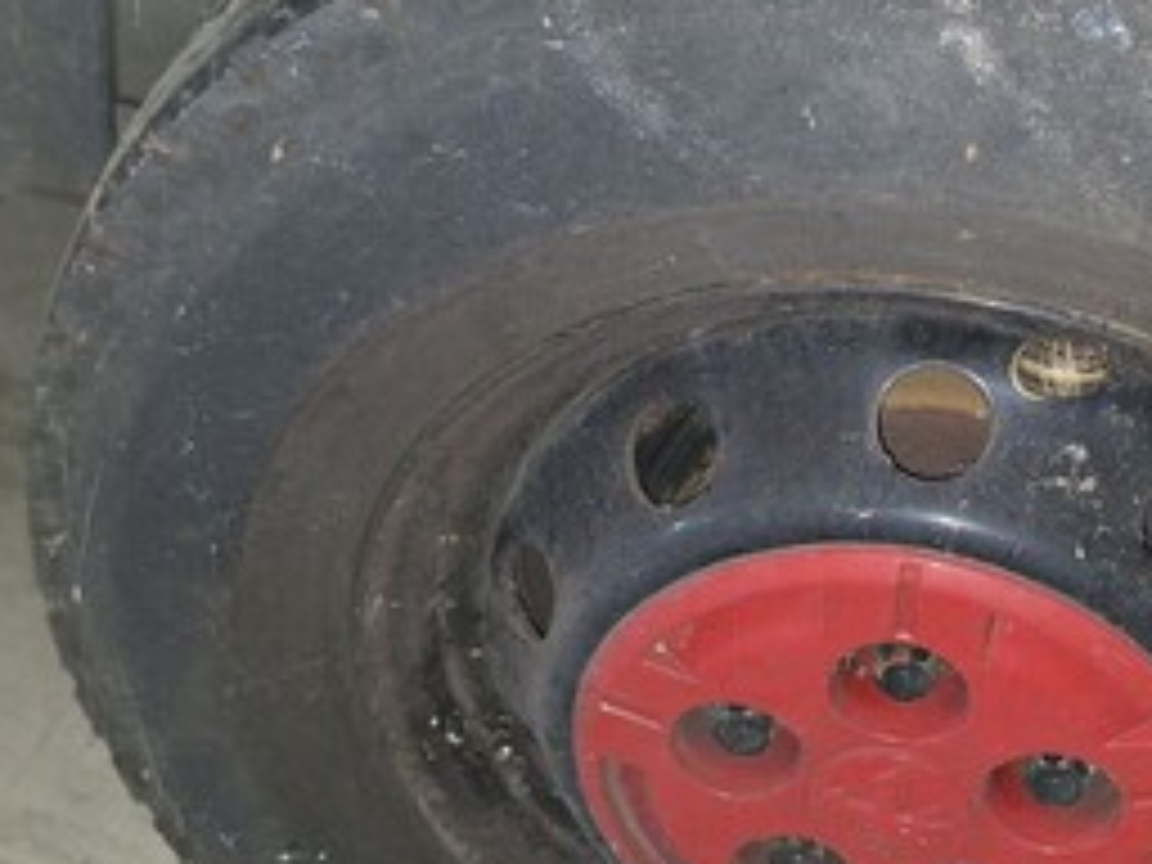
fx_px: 1797
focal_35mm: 54
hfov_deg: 35.1
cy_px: 504
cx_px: 806
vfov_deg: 27.0
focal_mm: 5.54
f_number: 1.8
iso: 200
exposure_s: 1/50
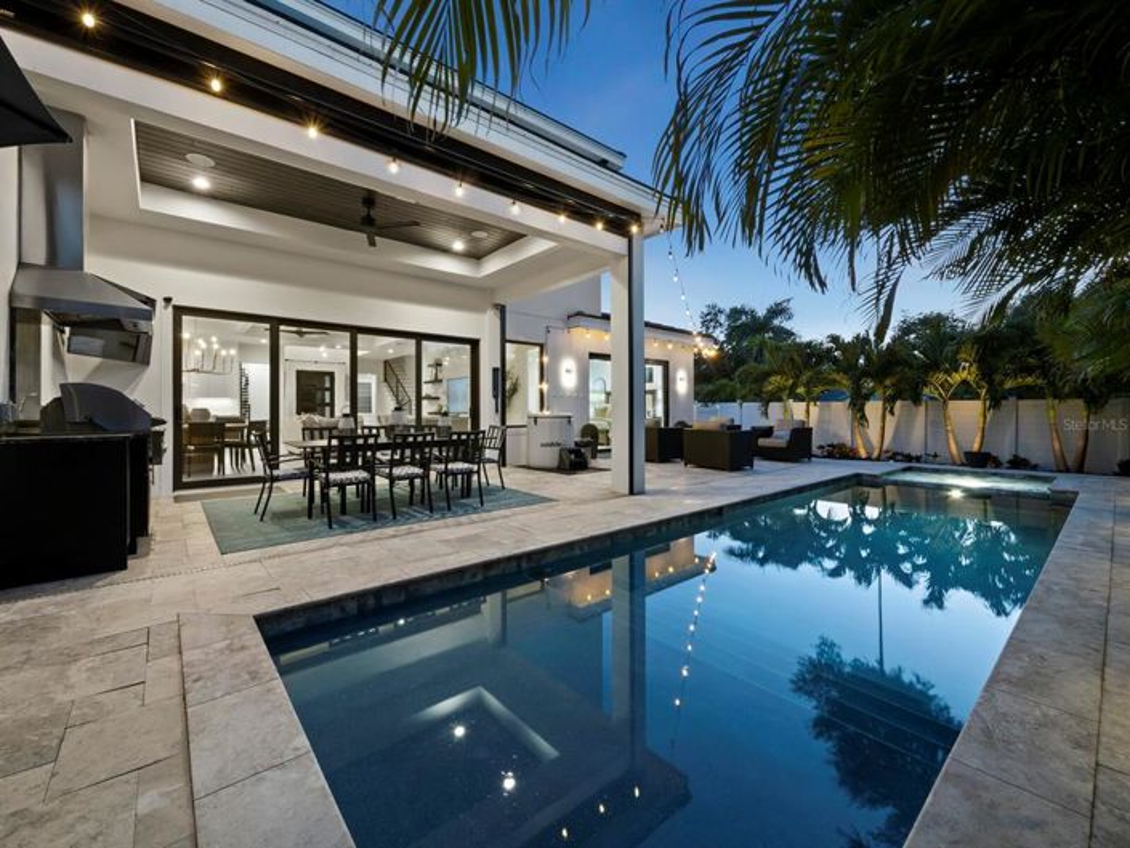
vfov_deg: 85.7
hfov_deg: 102.1
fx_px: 457
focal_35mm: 14
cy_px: 424
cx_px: 565
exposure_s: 1/1.25
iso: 400
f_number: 10
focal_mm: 7
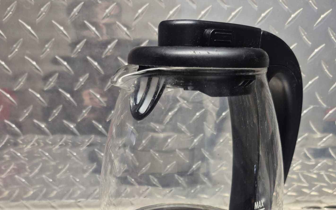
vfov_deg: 34.8
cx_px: 166
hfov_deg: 58.1
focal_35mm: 33
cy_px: 210
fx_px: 302
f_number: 1.8
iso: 200
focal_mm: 5.4
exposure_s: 1/120
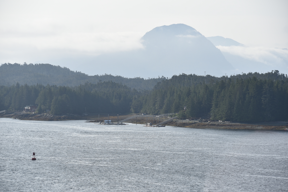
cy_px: 96
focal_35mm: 161
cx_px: 144
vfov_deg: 8.5
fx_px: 1288
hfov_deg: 12.8
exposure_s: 1/320
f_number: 8
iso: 100
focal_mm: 160
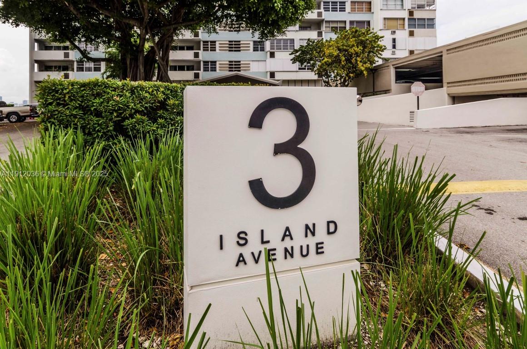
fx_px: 263
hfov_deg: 90.1
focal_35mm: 18
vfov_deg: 67.1
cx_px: 264
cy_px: 174
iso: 100
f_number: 5.6
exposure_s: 1/400
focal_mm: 12
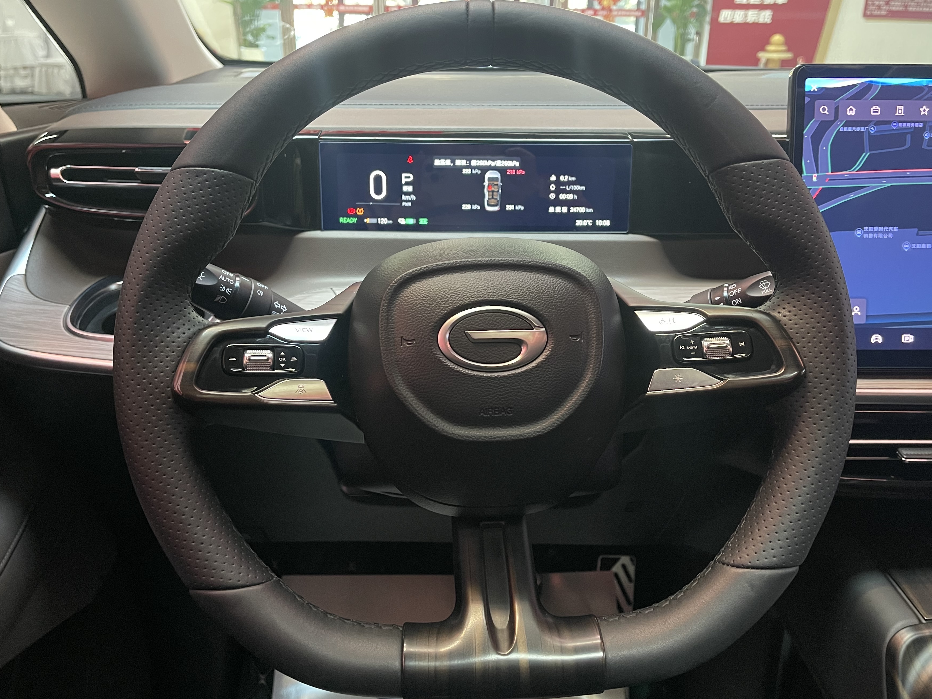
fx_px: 781
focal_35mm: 29
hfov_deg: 61.6
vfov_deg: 48.2
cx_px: 479
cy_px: 340
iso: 500
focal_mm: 5.1
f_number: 1.6
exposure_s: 1/33
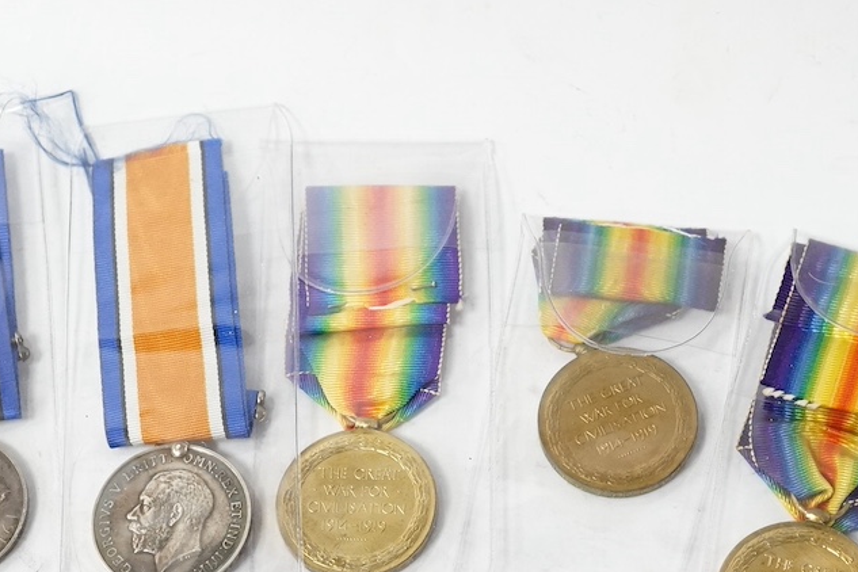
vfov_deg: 16.9
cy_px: 462
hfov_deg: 25.4
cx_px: 445
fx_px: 1907
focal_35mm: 80
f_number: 10
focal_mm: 30
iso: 2500
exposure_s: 1/80
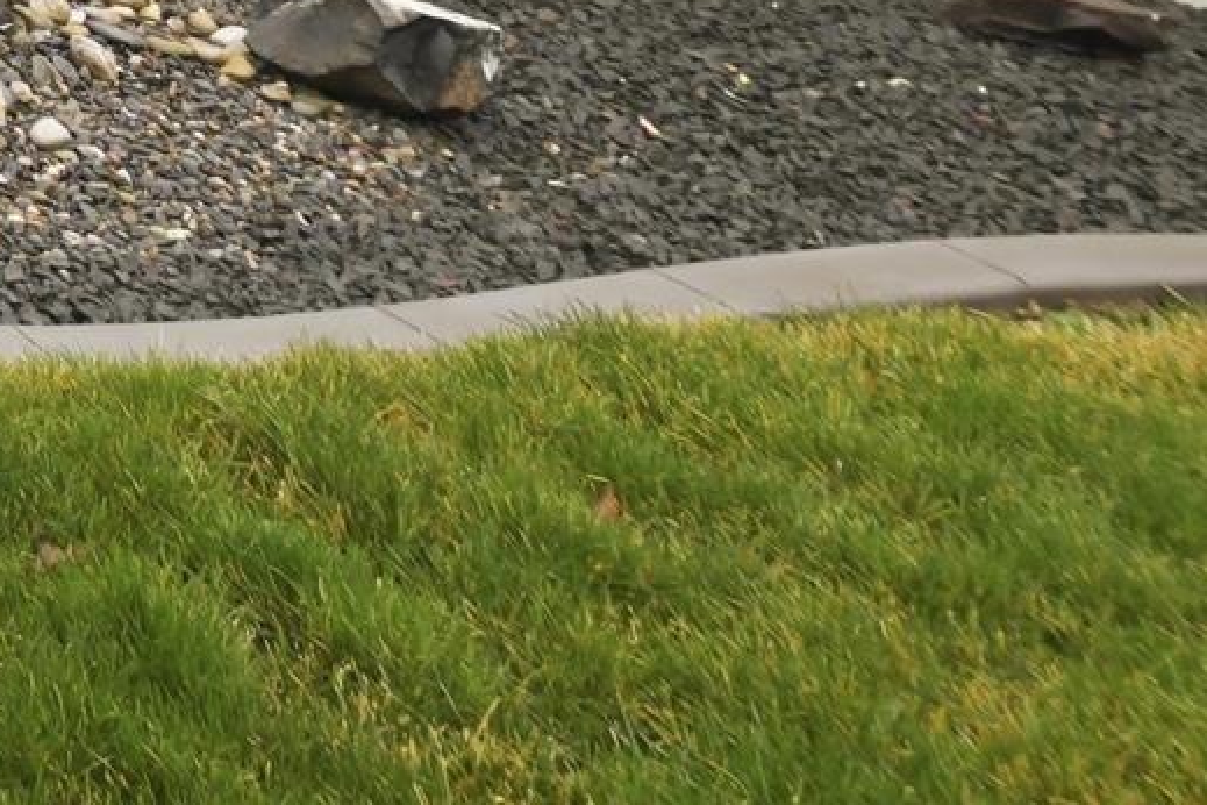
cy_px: -1013
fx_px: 2581
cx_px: -1128
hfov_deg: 18.5
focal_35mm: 77
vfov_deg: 13.7
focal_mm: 16
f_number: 8
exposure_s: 1/60
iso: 500
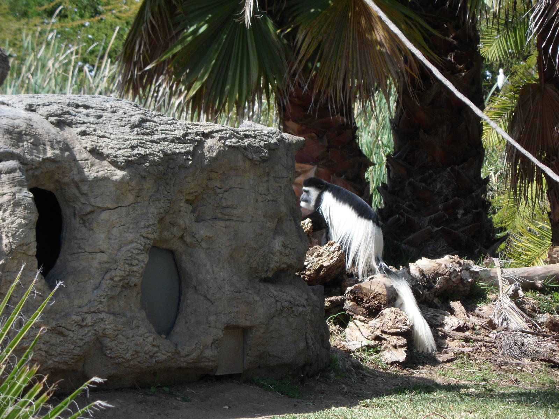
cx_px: 280
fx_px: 4360
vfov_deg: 5.5
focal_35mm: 270
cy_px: 210
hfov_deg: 7.3
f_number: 5.9
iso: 80
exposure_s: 1/250
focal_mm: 46.8
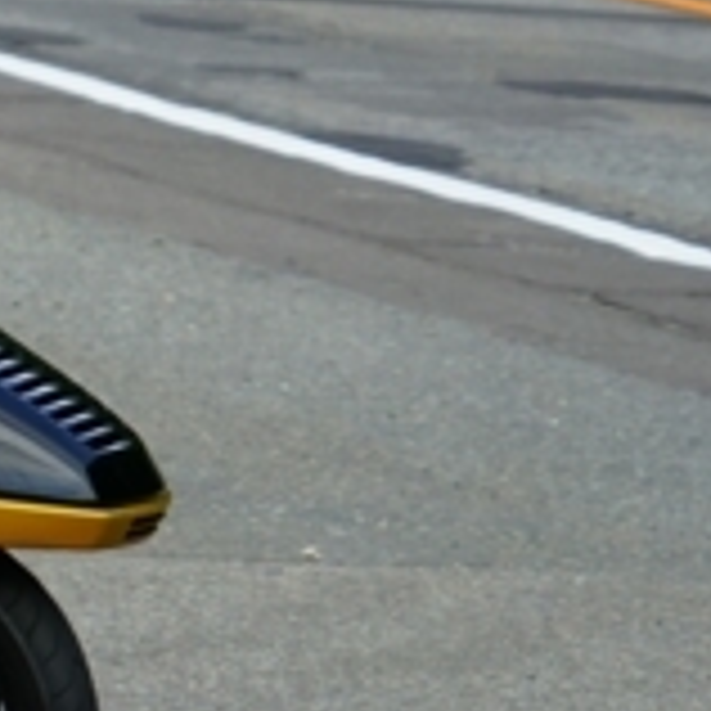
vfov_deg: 3.9
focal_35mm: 452
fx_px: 10504
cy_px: 58
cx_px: -639
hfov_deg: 3.8
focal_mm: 105
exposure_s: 1/1000
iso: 500
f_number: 5.6
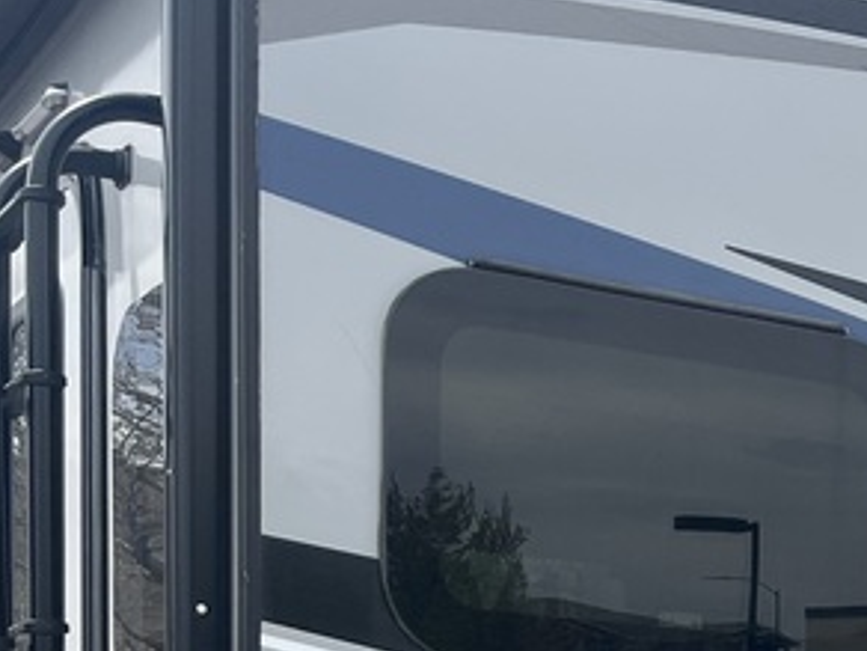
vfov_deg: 15.6
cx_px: 1197
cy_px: 913
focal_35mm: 89
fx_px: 2229
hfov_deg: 19.8
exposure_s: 1/2825
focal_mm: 5.1
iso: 50
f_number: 1.6
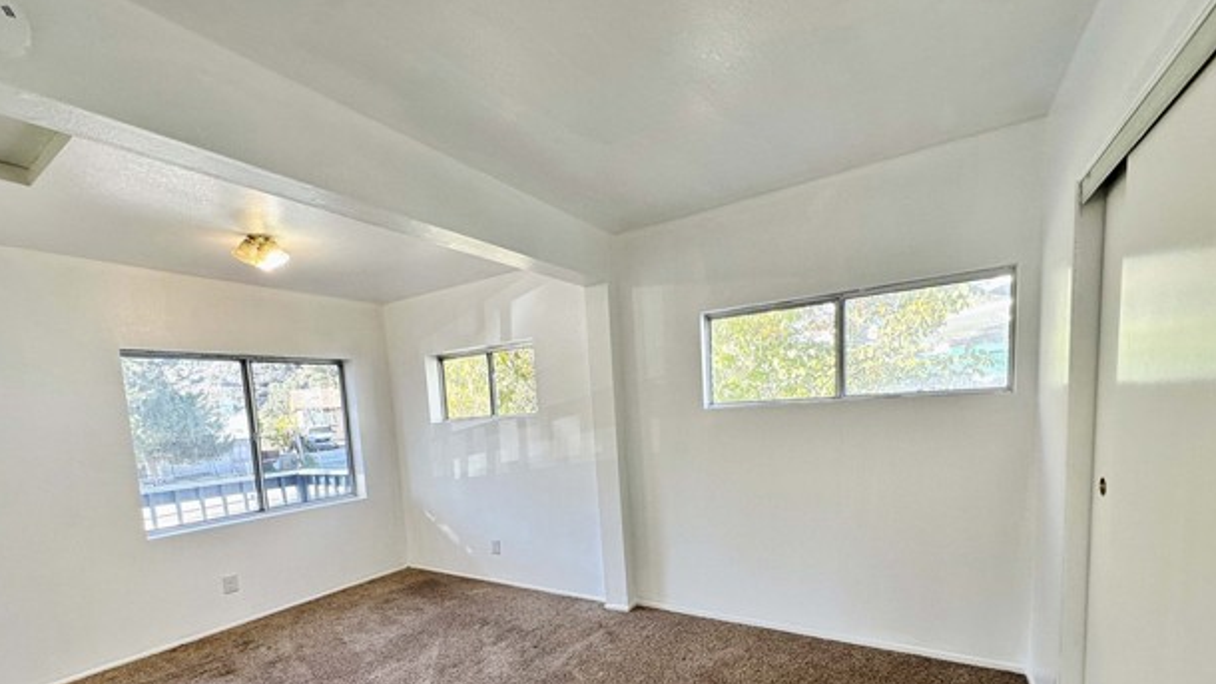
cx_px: 596
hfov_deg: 99.4
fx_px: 516
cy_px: 461
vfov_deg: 65.2
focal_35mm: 16
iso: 100
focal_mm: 2.22
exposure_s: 1/120
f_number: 2.2
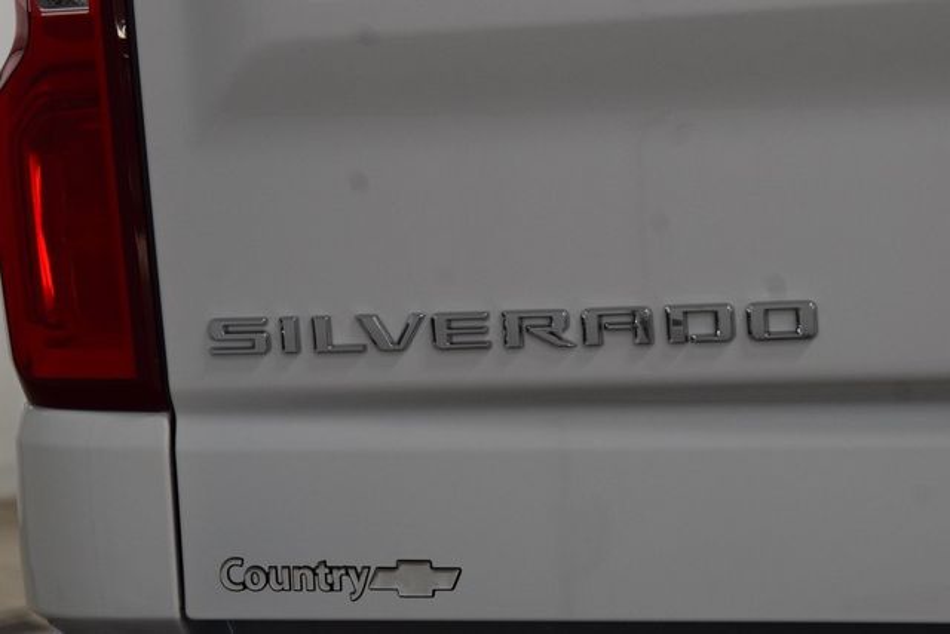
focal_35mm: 105
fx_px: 2771
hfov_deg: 19.5
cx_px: 475
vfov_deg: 13.0
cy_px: 317
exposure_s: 1/125
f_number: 6.3
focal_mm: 70
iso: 1600
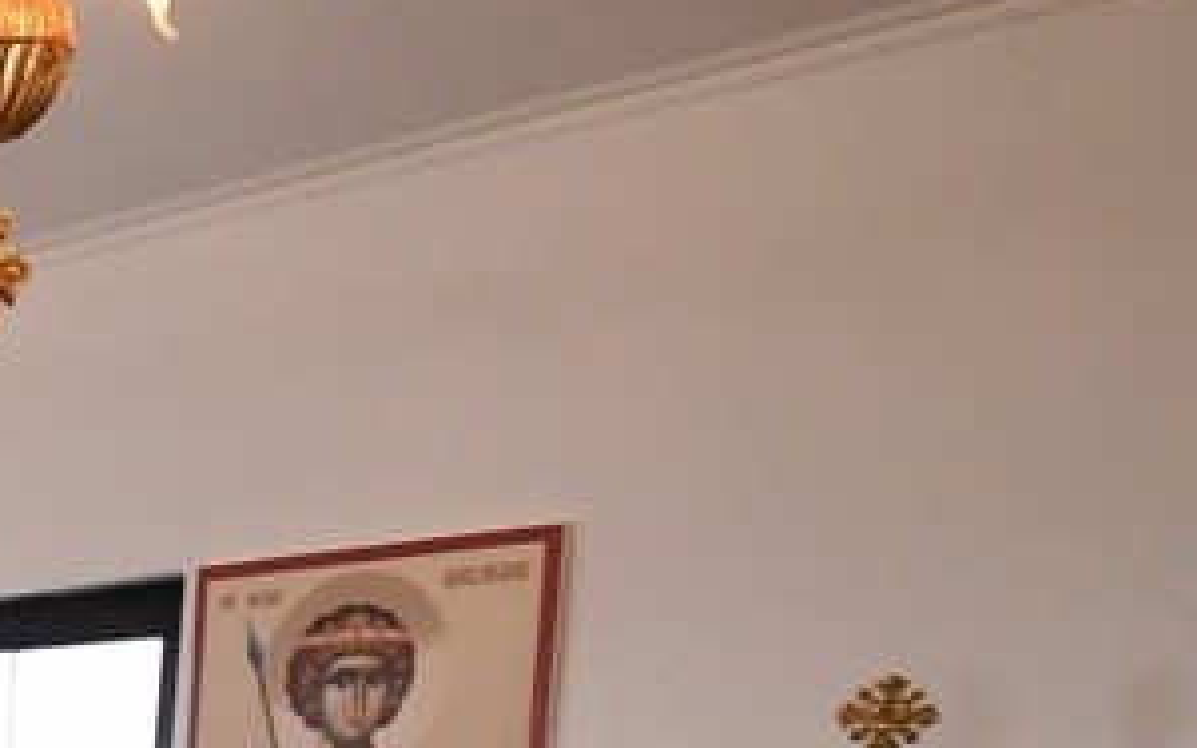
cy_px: 1480
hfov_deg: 19.9
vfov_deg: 16.4
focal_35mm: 61
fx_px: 1990
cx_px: -1125
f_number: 4.5
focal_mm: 10
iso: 1600
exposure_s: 1/160
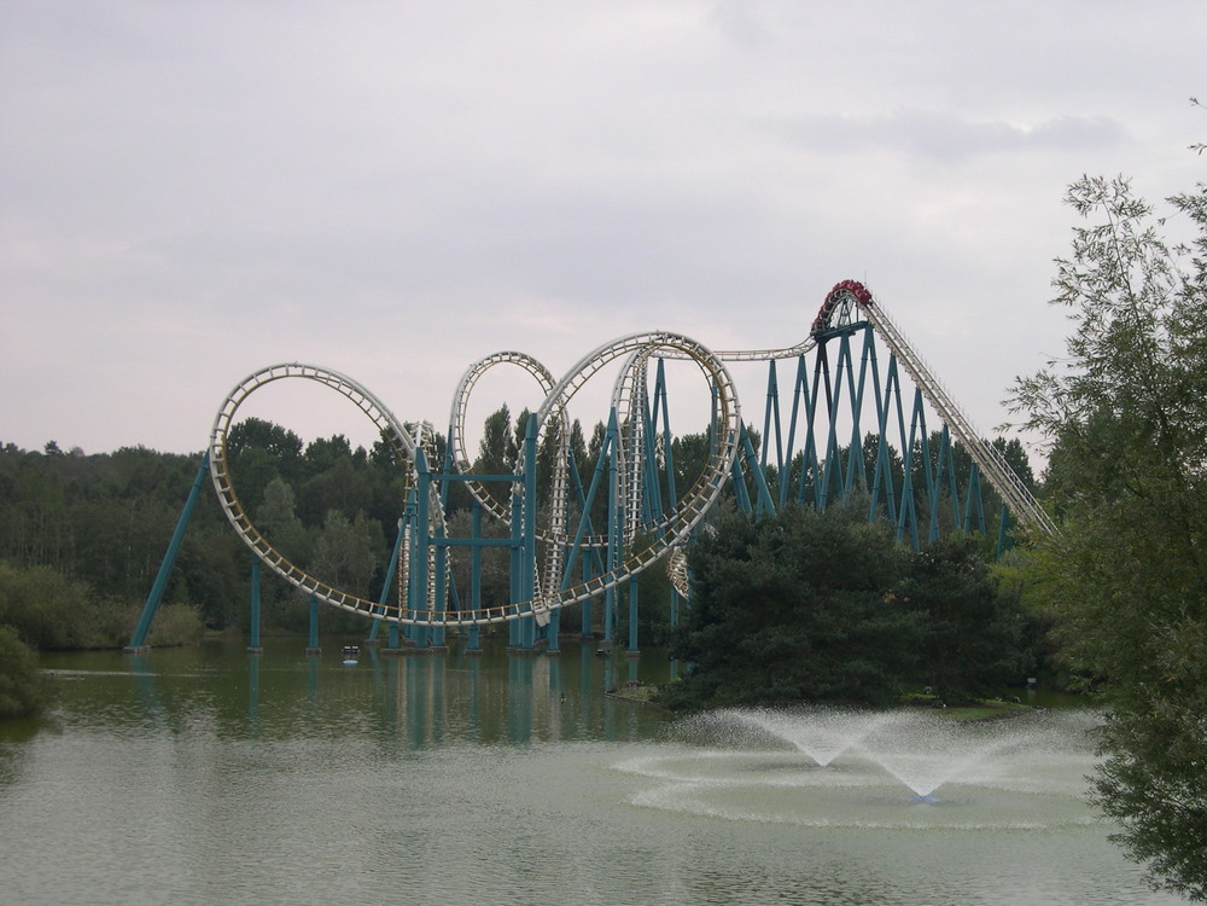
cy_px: 453
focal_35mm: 62
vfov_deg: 23.7
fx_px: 2162
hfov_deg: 31.2
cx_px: 604
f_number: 3.5
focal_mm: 13.2
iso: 100
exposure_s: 1/636
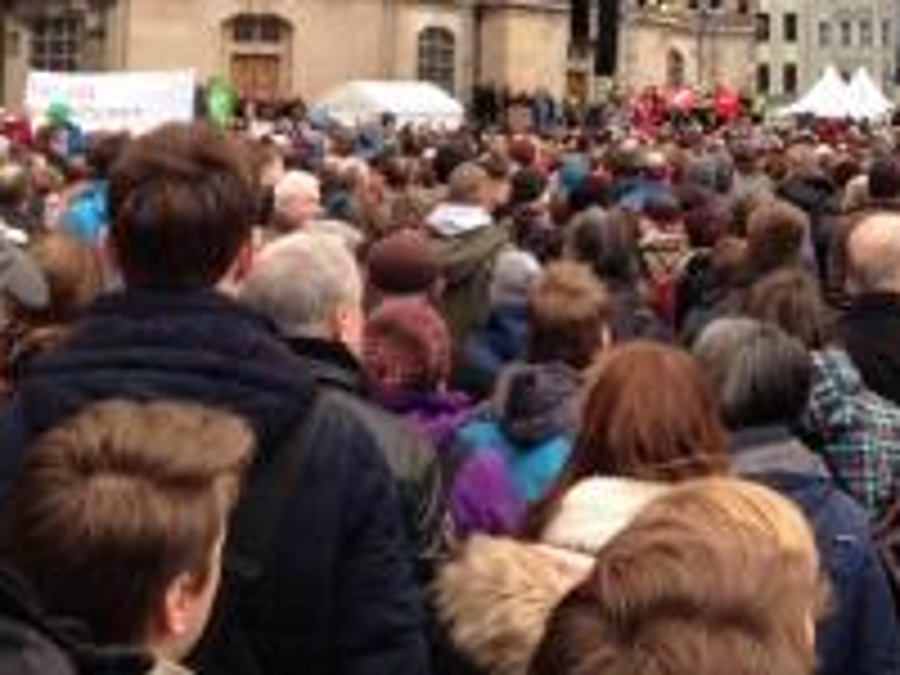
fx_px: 1924
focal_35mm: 74
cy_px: -40
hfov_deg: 26.2
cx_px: 598
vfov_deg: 19.2
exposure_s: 1/120
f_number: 2.4
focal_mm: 4.12
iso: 50
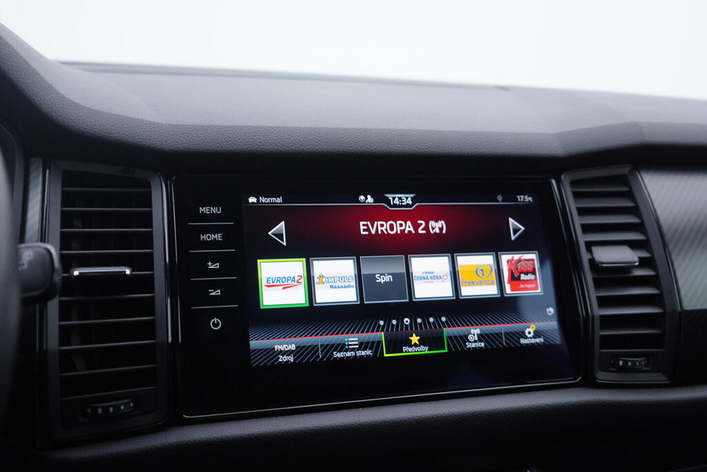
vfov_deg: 36.9
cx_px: 354
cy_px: 236
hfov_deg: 53.1
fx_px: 707
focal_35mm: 36
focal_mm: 24
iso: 125
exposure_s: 1/50
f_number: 3.2
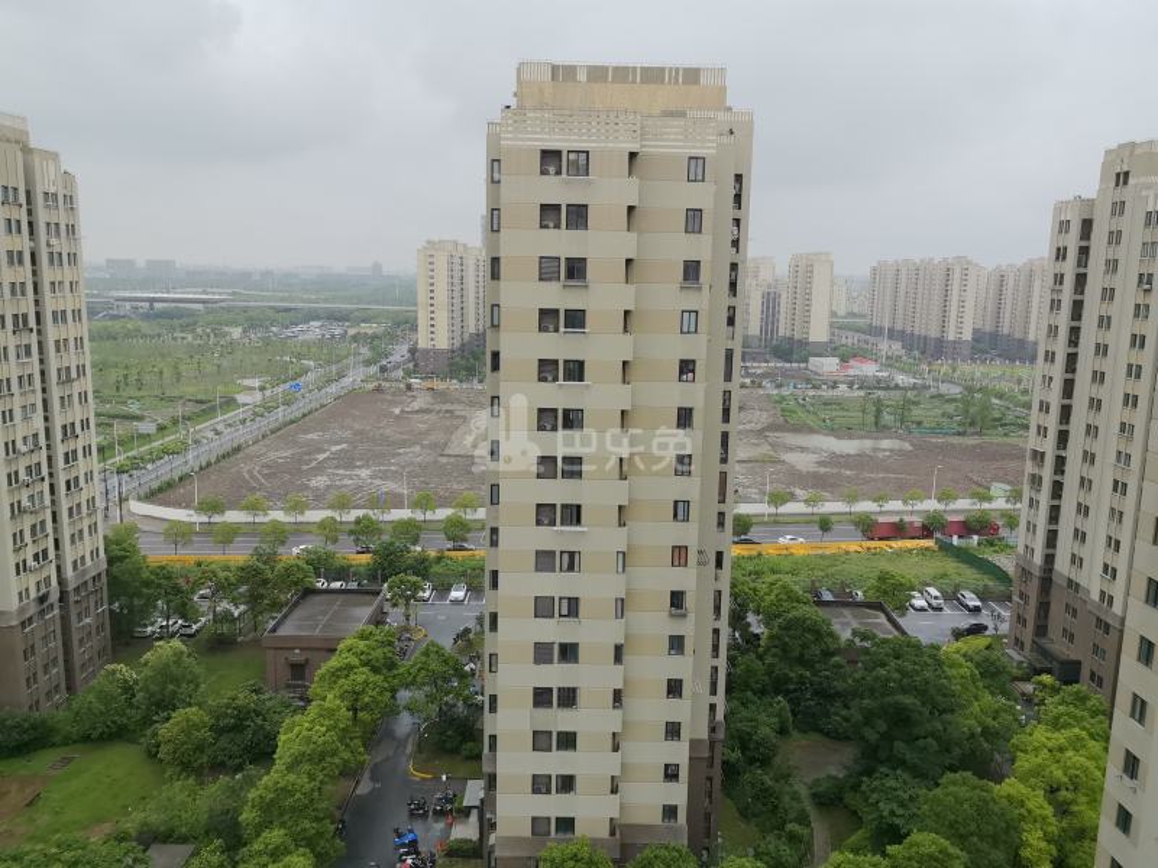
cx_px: 579
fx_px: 903
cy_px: 434
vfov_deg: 51.4
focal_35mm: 27
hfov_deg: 65.3
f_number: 2
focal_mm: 5.72
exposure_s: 1/401
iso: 50
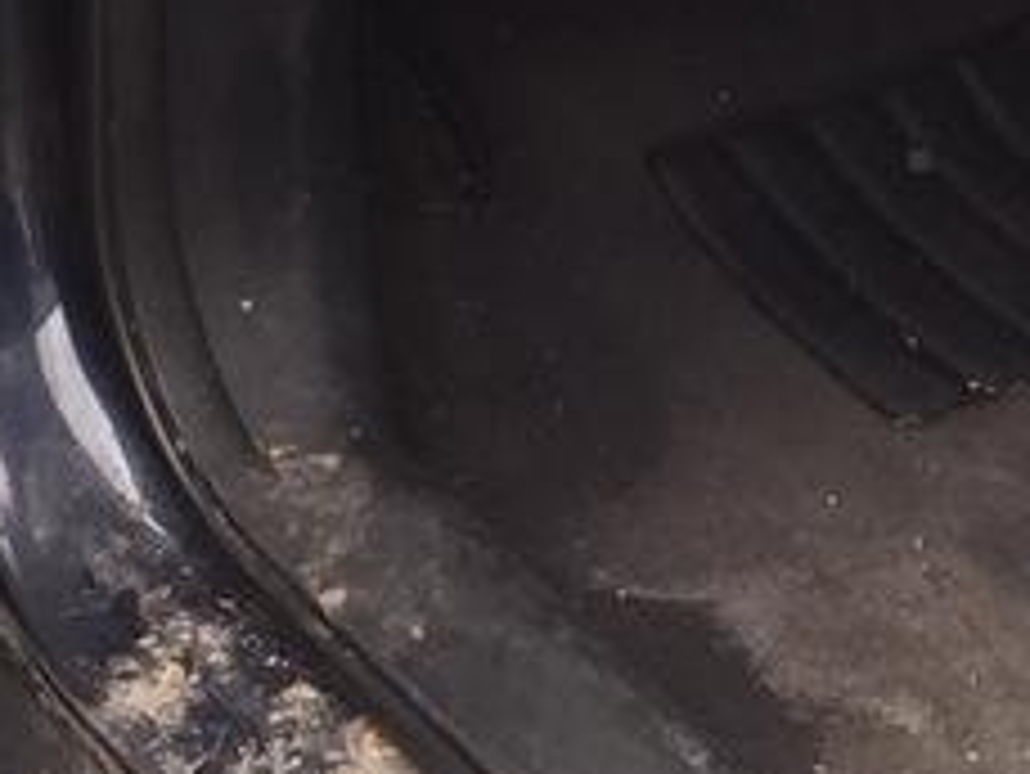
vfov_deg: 8.8
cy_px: -598
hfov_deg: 12.2
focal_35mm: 162
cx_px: 742
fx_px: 4823
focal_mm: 4.15
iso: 32
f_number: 2.2
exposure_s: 1/126
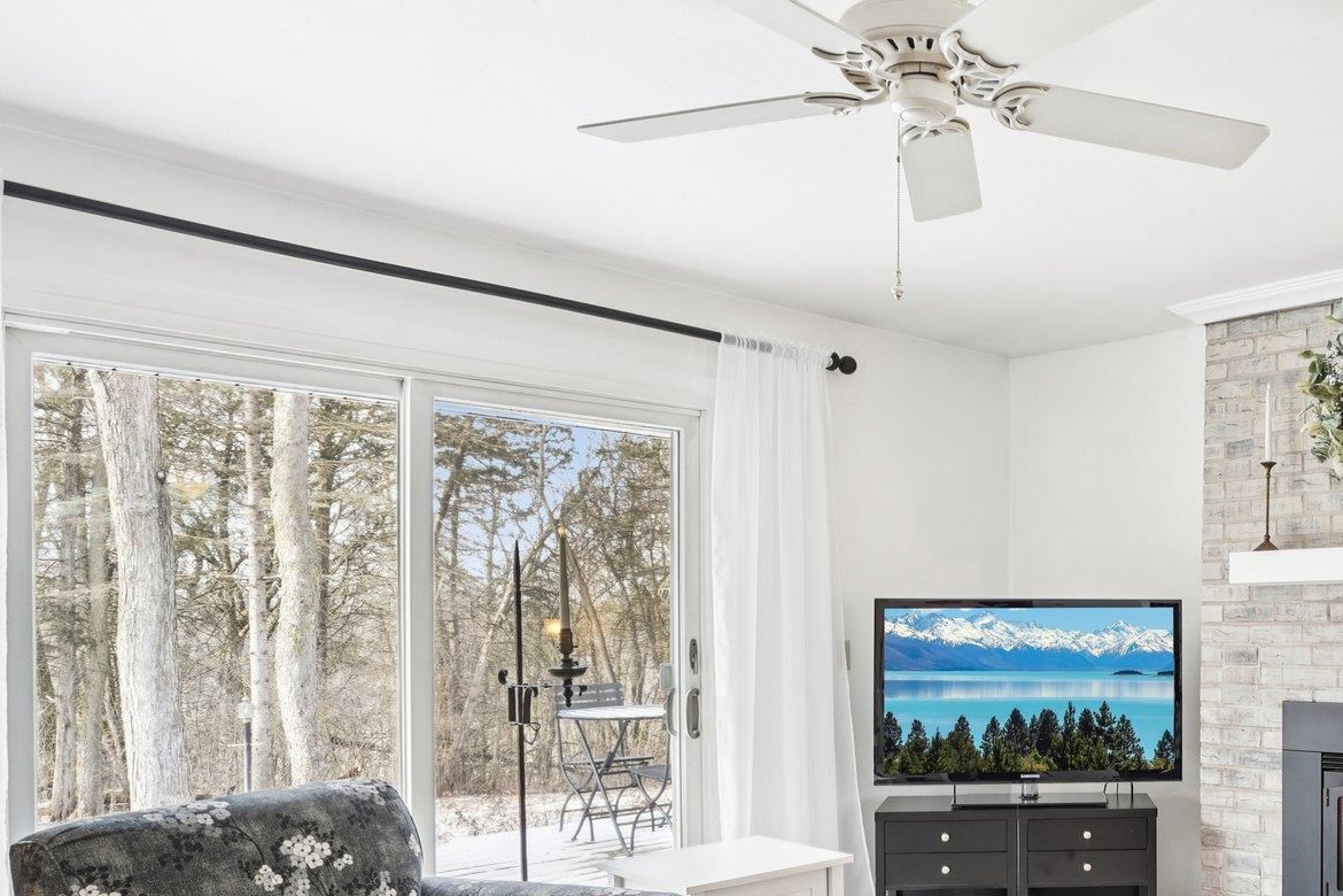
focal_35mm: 28
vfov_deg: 45.7
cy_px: 597
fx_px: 1044
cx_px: 1167
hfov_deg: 57.7
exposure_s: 1/6
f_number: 8
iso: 400
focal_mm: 16
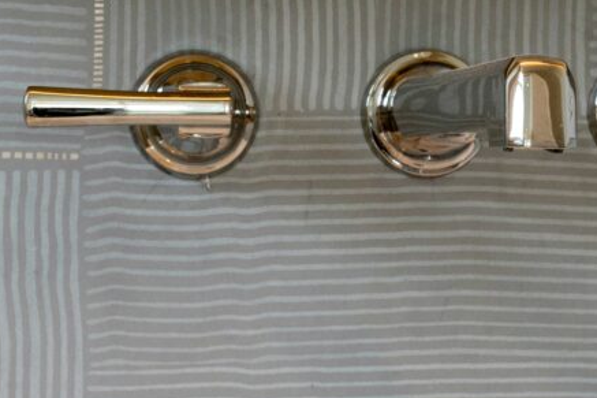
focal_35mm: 129
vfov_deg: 10.6
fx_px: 2138
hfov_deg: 15.8
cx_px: 496
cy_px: 202
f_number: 18
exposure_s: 1/20
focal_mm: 55
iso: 1250
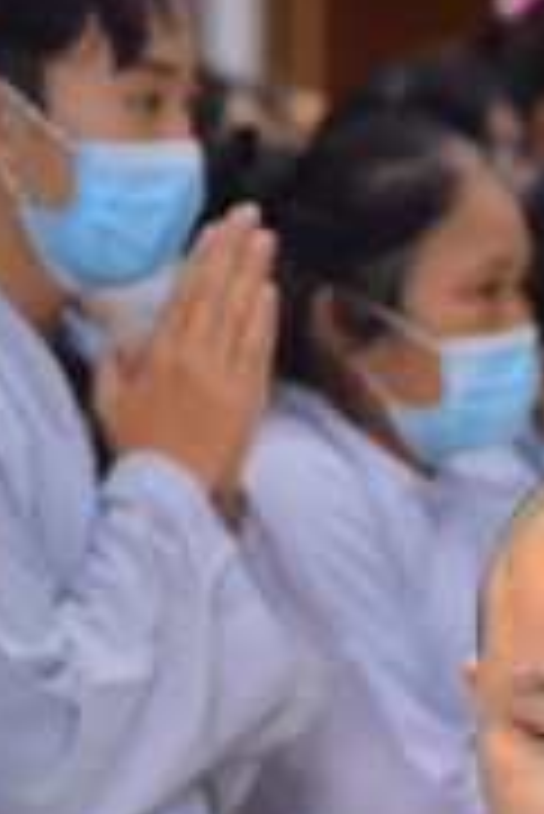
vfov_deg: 5.2
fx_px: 8936
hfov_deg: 3.5
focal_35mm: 395
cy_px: 1187
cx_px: 623
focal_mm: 110
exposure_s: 1/125
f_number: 5.6
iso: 1250
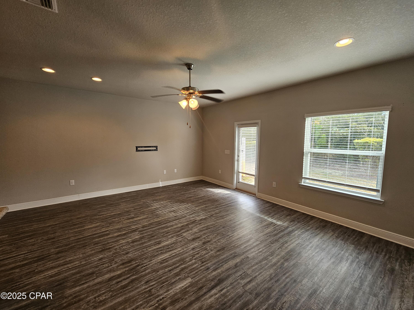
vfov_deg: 89.9
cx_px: 207
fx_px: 155
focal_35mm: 13
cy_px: 155
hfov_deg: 106.2
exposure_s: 1/60
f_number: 2.2
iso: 80
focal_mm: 2.2
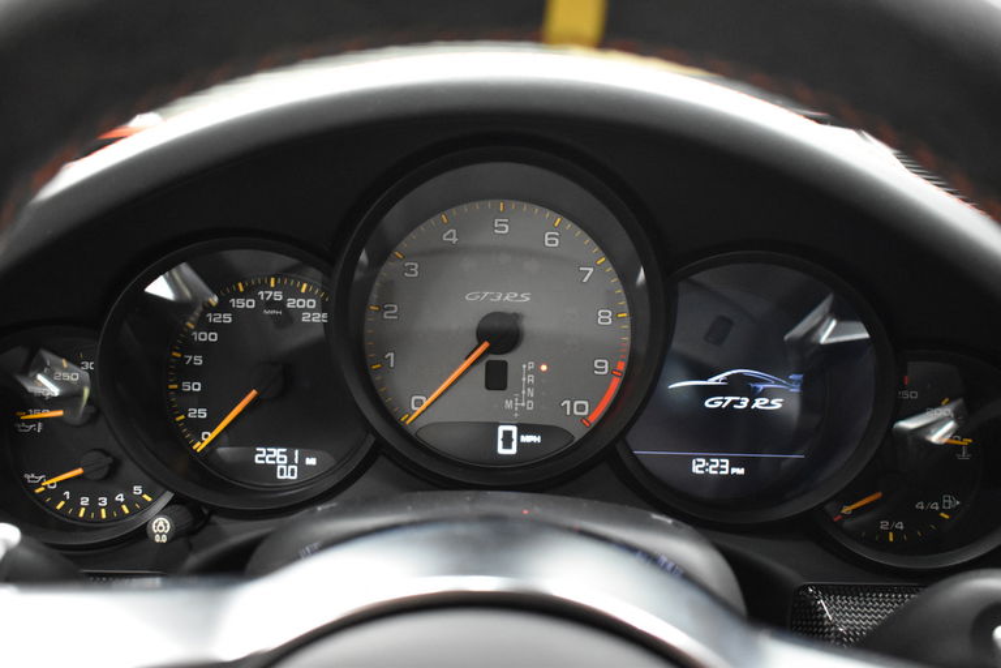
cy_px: 334
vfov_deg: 35.5
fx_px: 1043
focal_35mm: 38
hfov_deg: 51.3
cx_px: 500
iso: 4000
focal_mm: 25
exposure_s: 1/40
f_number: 4
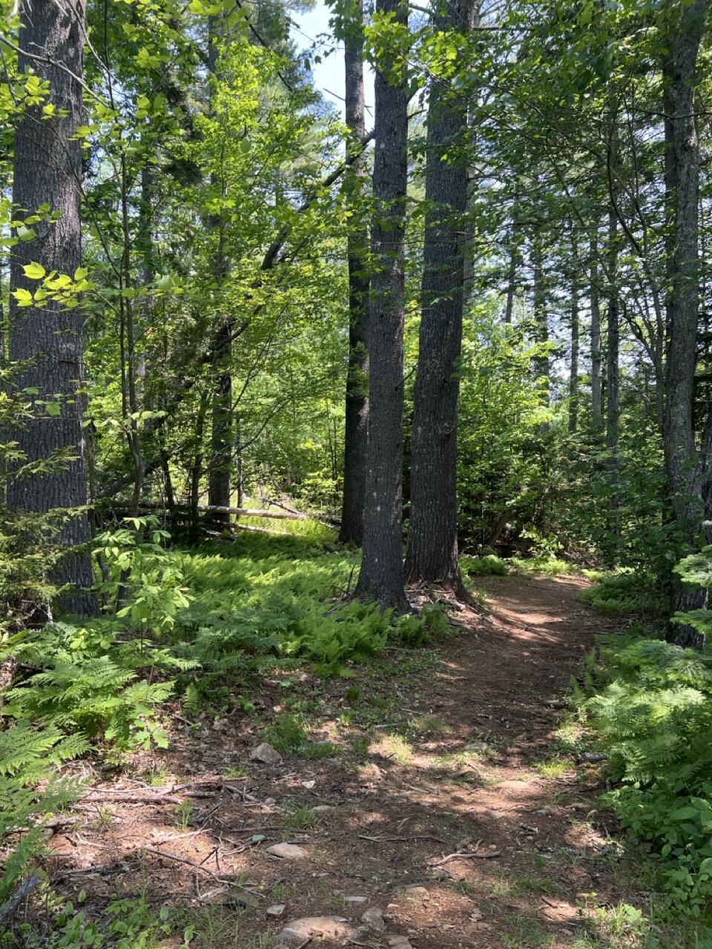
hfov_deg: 53.1
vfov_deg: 67.3
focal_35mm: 26
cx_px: 356
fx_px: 713
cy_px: 474
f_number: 1.5
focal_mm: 5.7
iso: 40
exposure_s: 1/267
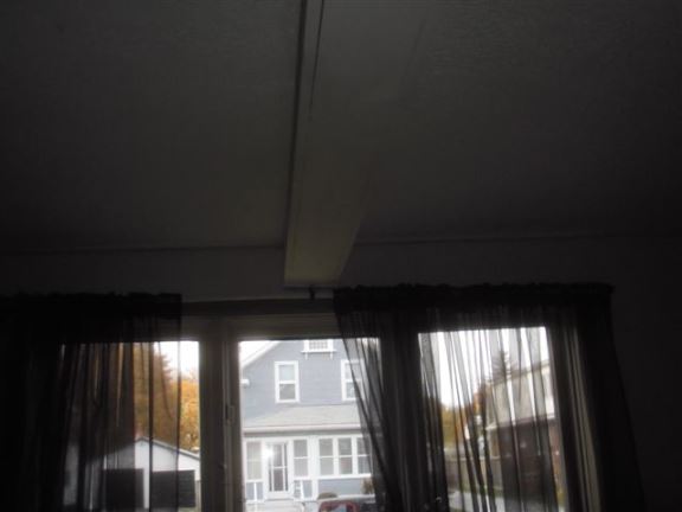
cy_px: 256
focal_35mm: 38
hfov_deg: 49.0
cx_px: 341
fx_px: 749
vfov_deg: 37.7
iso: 100
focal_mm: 6.7
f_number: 3.5
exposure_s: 1/80
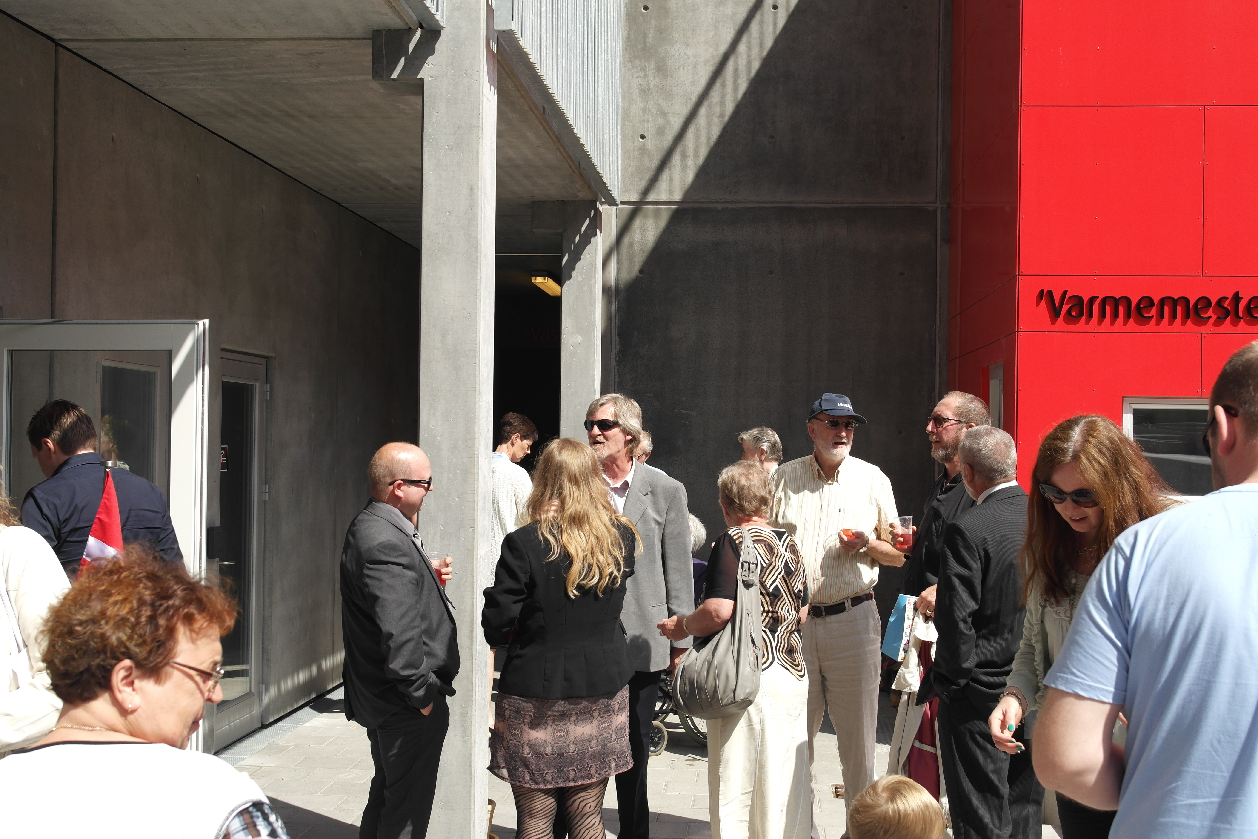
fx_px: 1607
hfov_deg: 42.7
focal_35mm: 46
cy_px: 420
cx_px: 629
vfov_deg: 29.2
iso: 100
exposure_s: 1/250
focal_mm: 30
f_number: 7.1
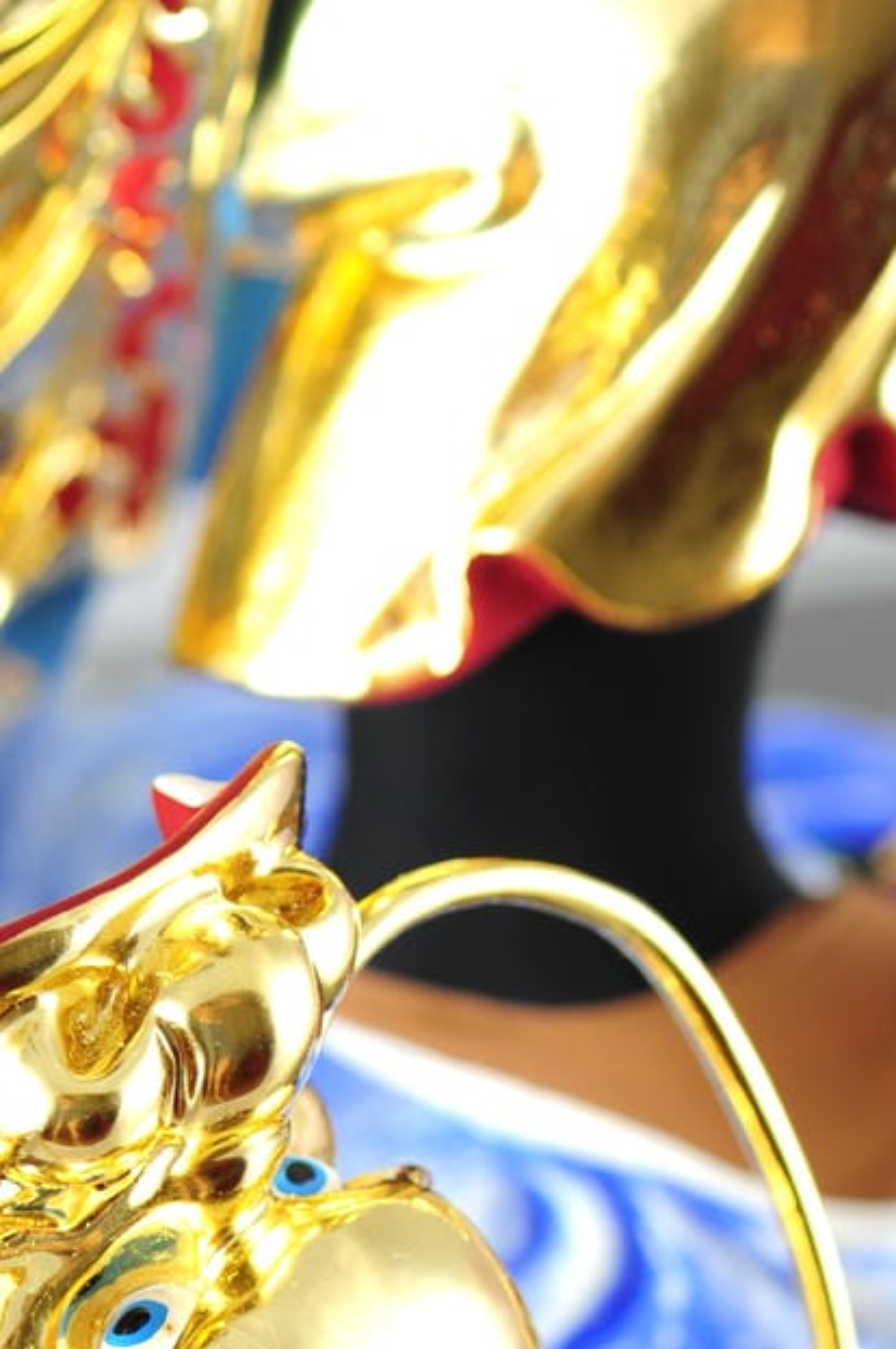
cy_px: 1636
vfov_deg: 6.7
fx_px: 11374
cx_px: -52
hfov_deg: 4.5
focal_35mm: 304
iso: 400
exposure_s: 1/30
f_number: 5.6
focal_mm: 105
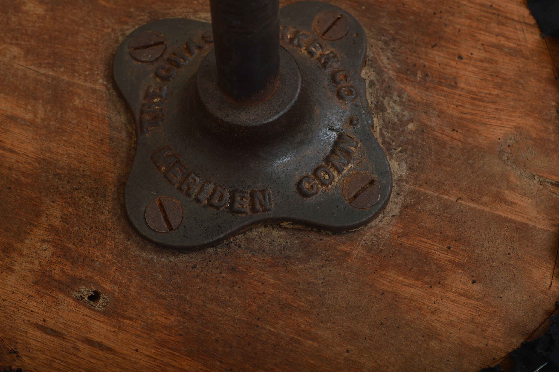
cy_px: 186
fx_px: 1117
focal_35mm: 72
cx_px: 280
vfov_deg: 18.9
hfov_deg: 28.1
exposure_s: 1/200
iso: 100
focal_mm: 48
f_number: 11
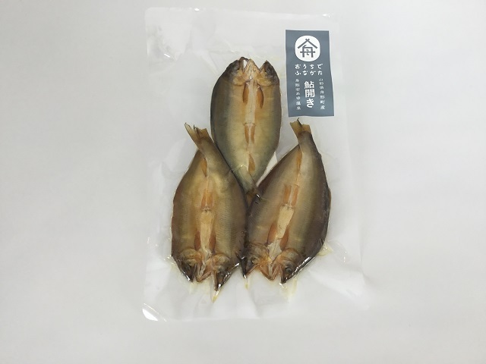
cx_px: 243
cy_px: 182
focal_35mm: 31
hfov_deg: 58.4
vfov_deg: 45.4
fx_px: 435
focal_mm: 3.3
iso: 32
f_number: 2.4
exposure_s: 1/120
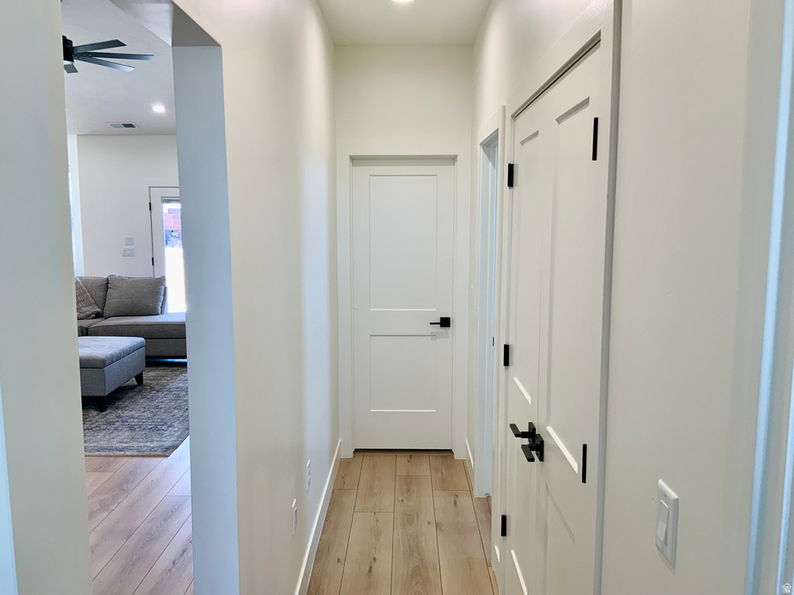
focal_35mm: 29
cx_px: 397
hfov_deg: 61.7
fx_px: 665
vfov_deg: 48.2
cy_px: 298
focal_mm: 3
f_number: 1.8
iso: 50
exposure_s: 1/120
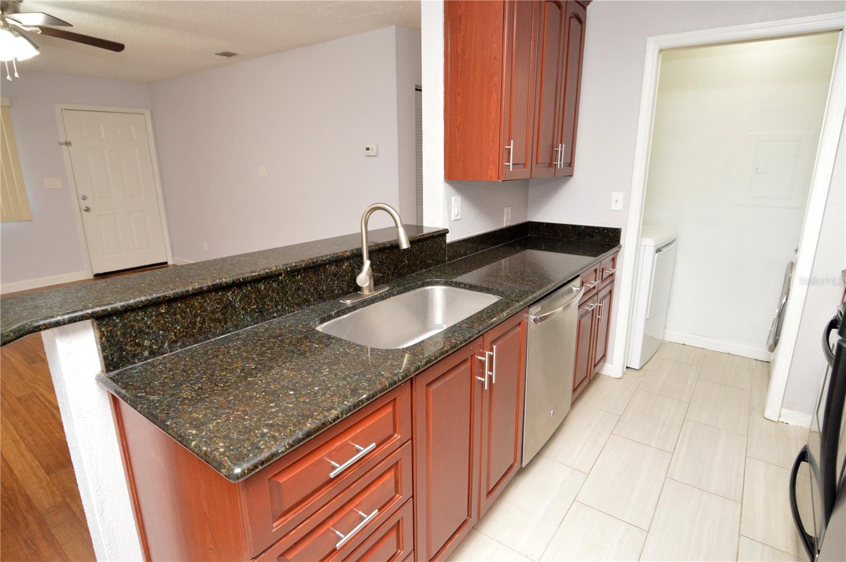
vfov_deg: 67.3
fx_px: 423
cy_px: 281
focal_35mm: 18
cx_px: 423
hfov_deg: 90.1
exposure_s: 1/60
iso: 1100
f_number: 4
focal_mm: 12
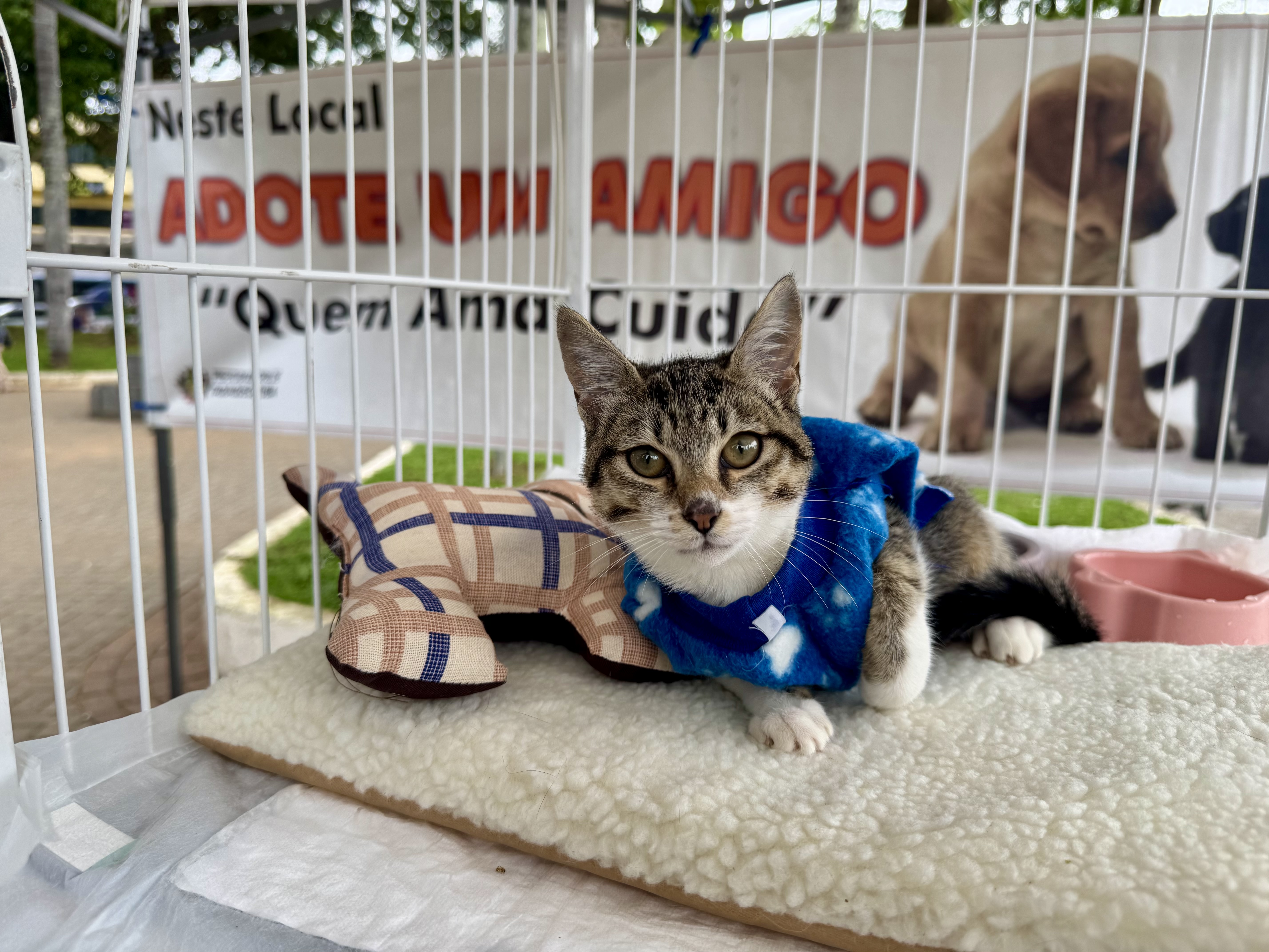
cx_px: 634
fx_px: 880
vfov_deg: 56.8
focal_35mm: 24
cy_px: 476
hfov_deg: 71.6
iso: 80
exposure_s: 1/343
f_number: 1.78
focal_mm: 6.76
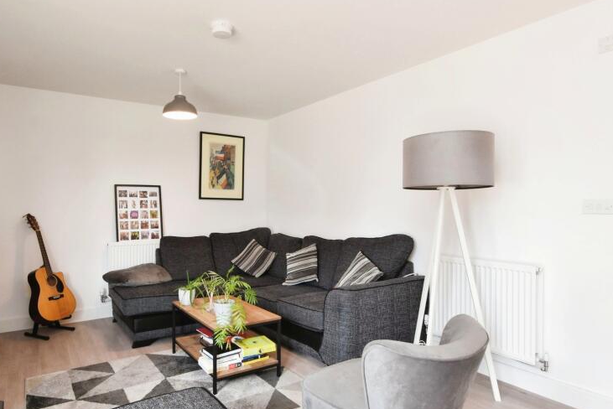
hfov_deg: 80.5
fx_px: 358
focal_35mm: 21
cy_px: 210
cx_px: 257
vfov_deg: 59.5
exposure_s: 1/30
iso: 640
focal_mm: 10
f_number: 8
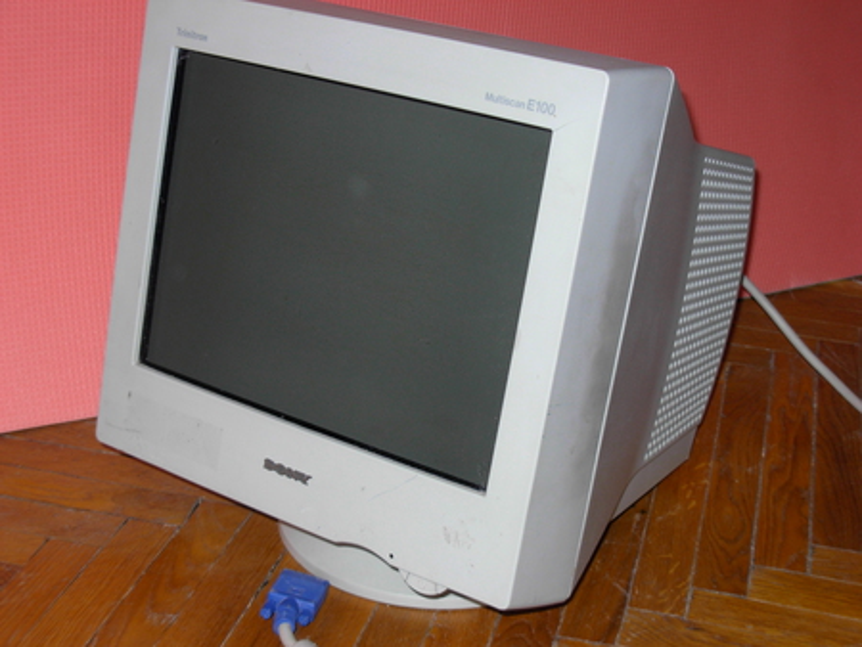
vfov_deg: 23.0
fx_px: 1595
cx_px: 431
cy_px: 324
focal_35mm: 64
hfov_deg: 30.3
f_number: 3.4
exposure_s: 1/32
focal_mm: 10.5
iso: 79
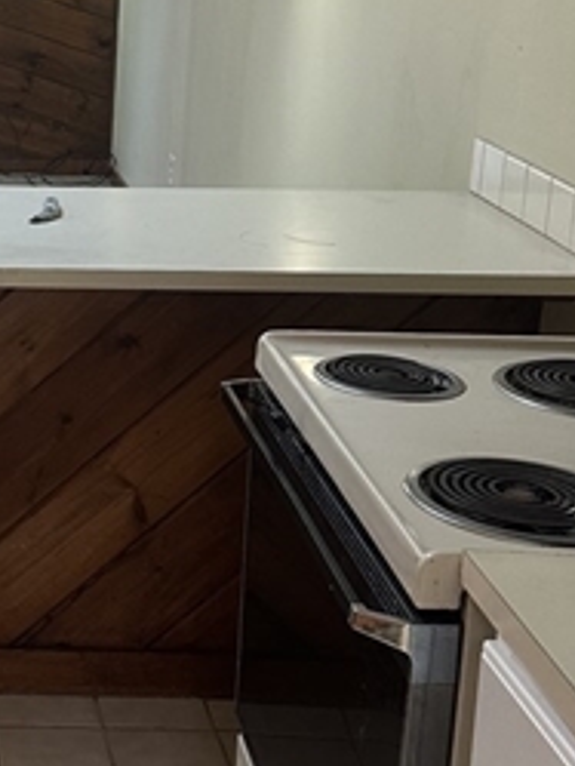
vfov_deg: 26.0
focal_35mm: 74
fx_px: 1638
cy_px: 206
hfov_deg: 18.7
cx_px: -148
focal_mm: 6.86
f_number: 1.78
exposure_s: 1/60
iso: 125
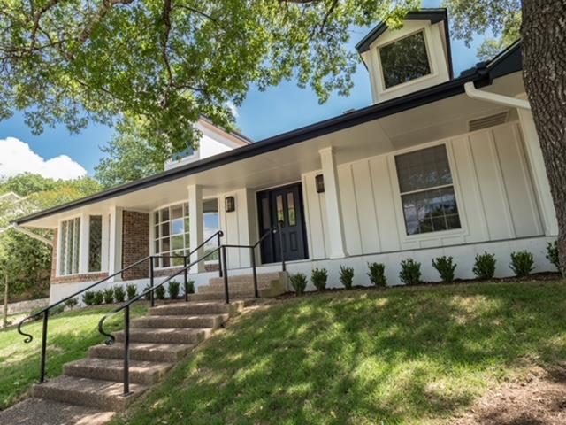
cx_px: 283
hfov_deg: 81.7
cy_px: 212
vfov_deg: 66.0
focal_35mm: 20
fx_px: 327
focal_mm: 10
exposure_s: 1/100
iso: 200
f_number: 6.3
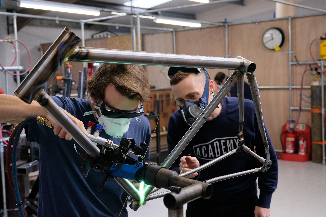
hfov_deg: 44.5
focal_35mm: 44
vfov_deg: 30.5
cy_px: 108
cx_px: 163
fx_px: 398
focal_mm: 29.2
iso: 800
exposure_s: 1/160
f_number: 4
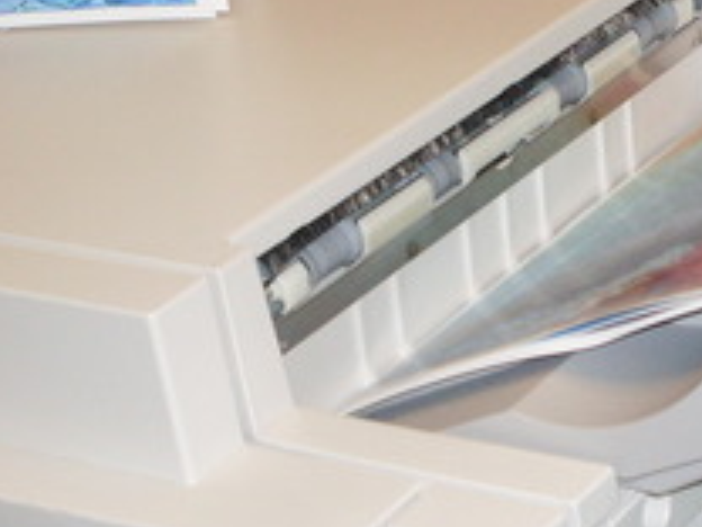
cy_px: 182
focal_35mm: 117
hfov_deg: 16.6
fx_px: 2373
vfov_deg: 12.6
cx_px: 608
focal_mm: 6.3
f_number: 2.8
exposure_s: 1/45
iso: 100
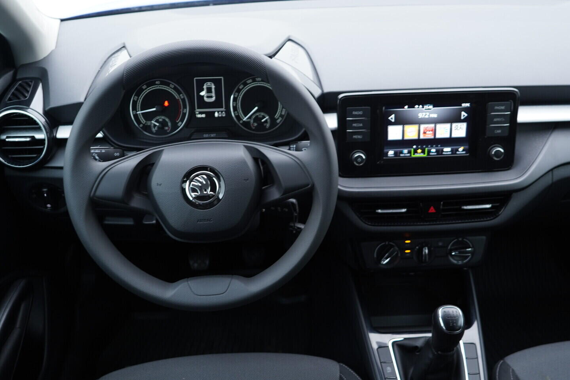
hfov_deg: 53.1
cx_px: 285
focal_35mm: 36
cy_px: 190
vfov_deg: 36.9
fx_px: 570
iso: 250
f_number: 2.8
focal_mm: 24
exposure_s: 1/40
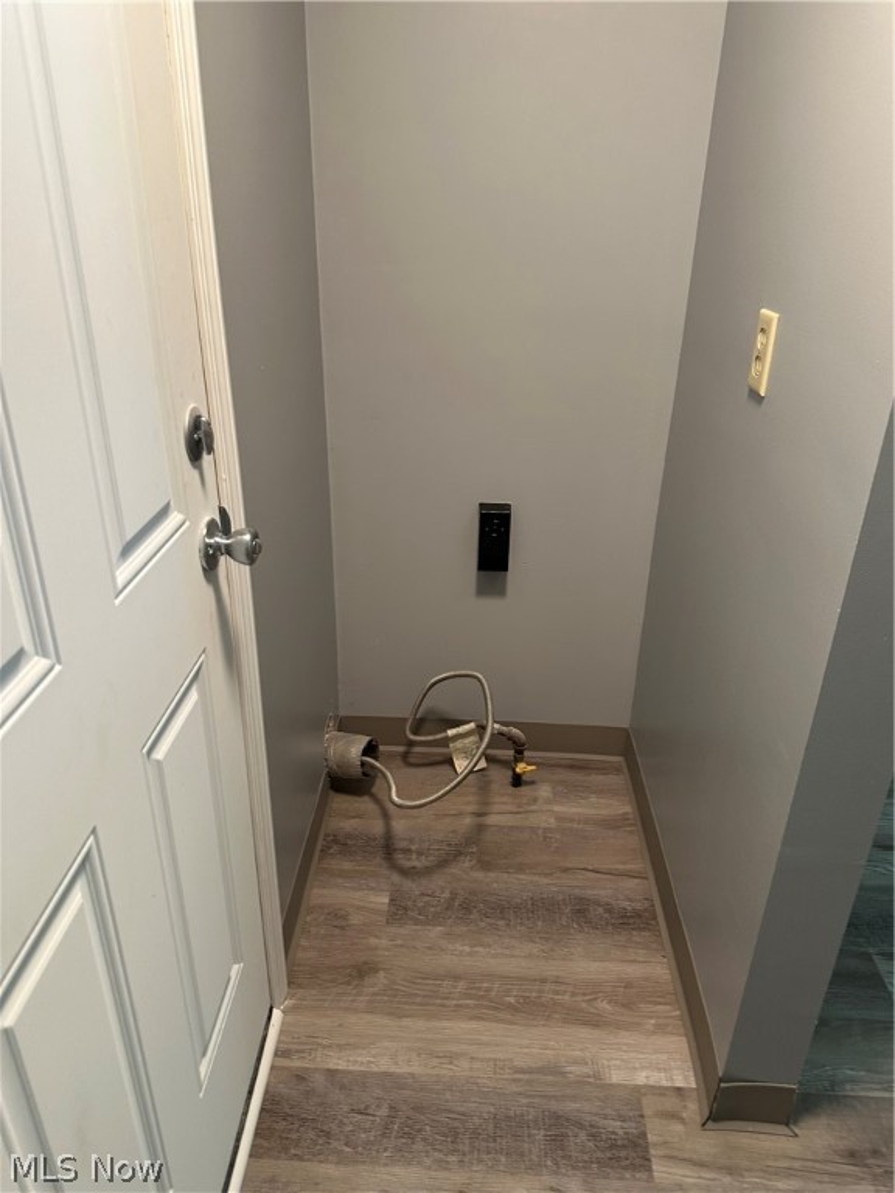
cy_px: 596
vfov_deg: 71.6
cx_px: 448
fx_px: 827
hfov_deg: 56.8
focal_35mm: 24
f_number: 1.78
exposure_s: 1/60
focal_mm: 6.86
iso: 160
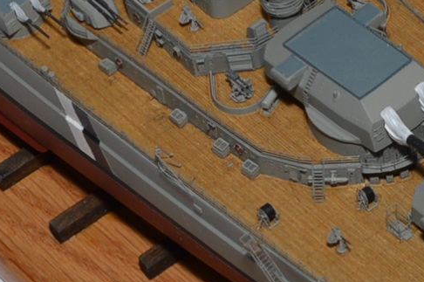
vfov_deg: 6.1
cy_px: -36
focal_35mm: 223
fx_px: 2624
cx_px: 205
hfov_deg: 9.2
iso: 100
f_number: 8
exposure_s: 1/60
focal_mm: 24
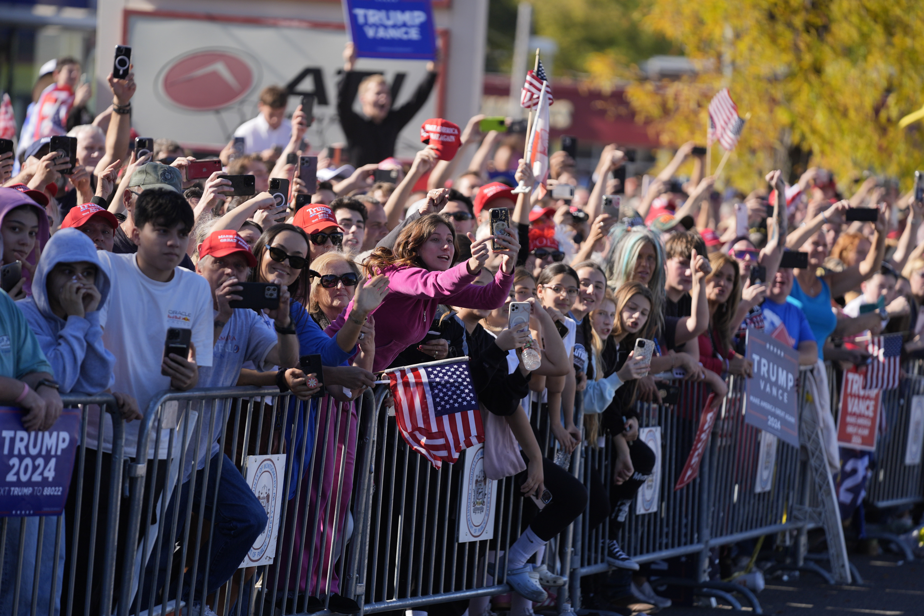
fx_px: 5133
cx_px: 462
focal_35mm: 200
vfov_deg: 6.9
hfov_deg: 10.3
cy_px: 308
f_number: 2.8
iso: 250
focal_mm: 200
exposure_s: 1/3200
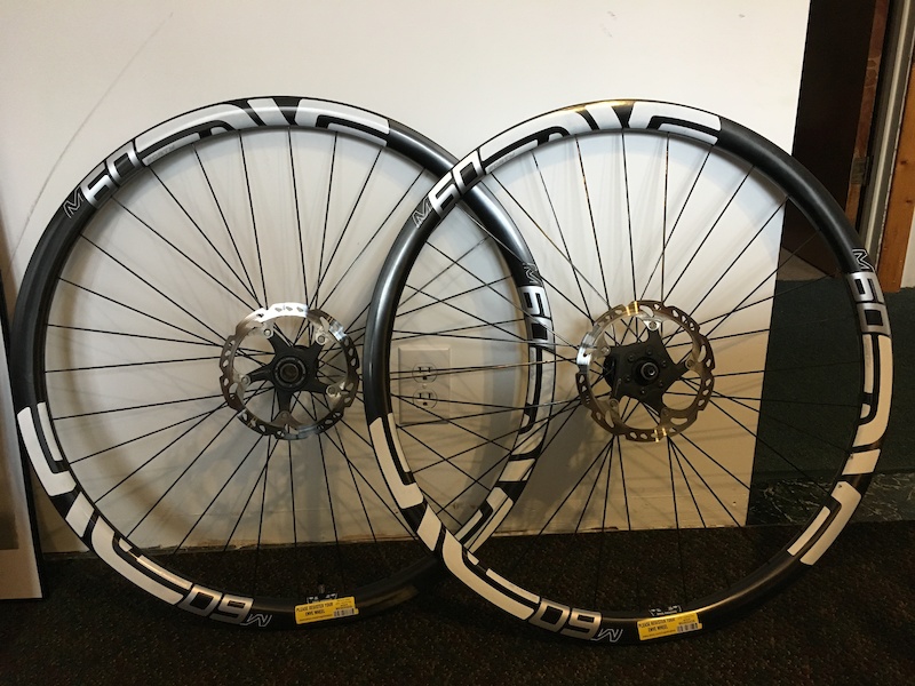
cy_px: 343
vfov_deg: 48.2
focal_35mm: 29
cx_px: 458
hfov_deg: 61.7
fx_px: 767
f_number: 2.2
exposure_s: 1/30
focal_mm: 4.15
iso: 125
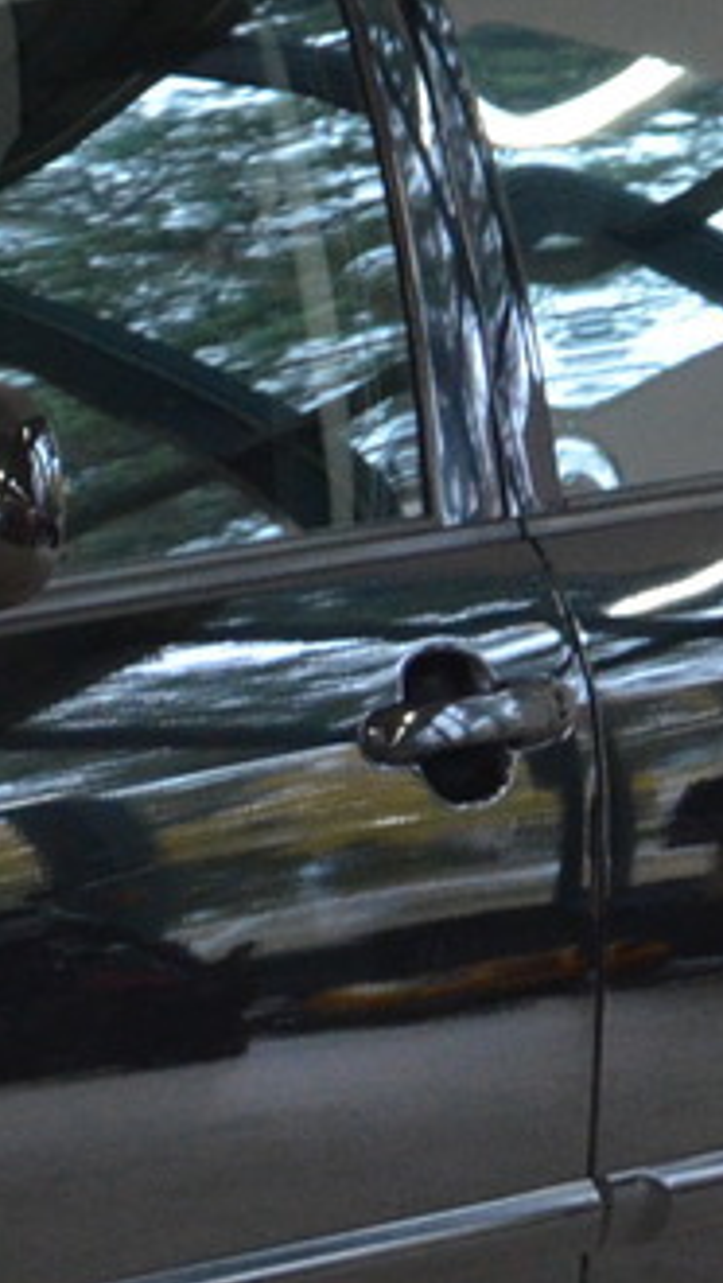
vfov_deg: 8.7
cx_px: -1067
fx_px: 8439
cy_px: 995
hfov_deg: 4.8
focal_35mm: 248
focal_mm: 32
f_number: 4.2
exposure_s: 1/50
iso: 1600
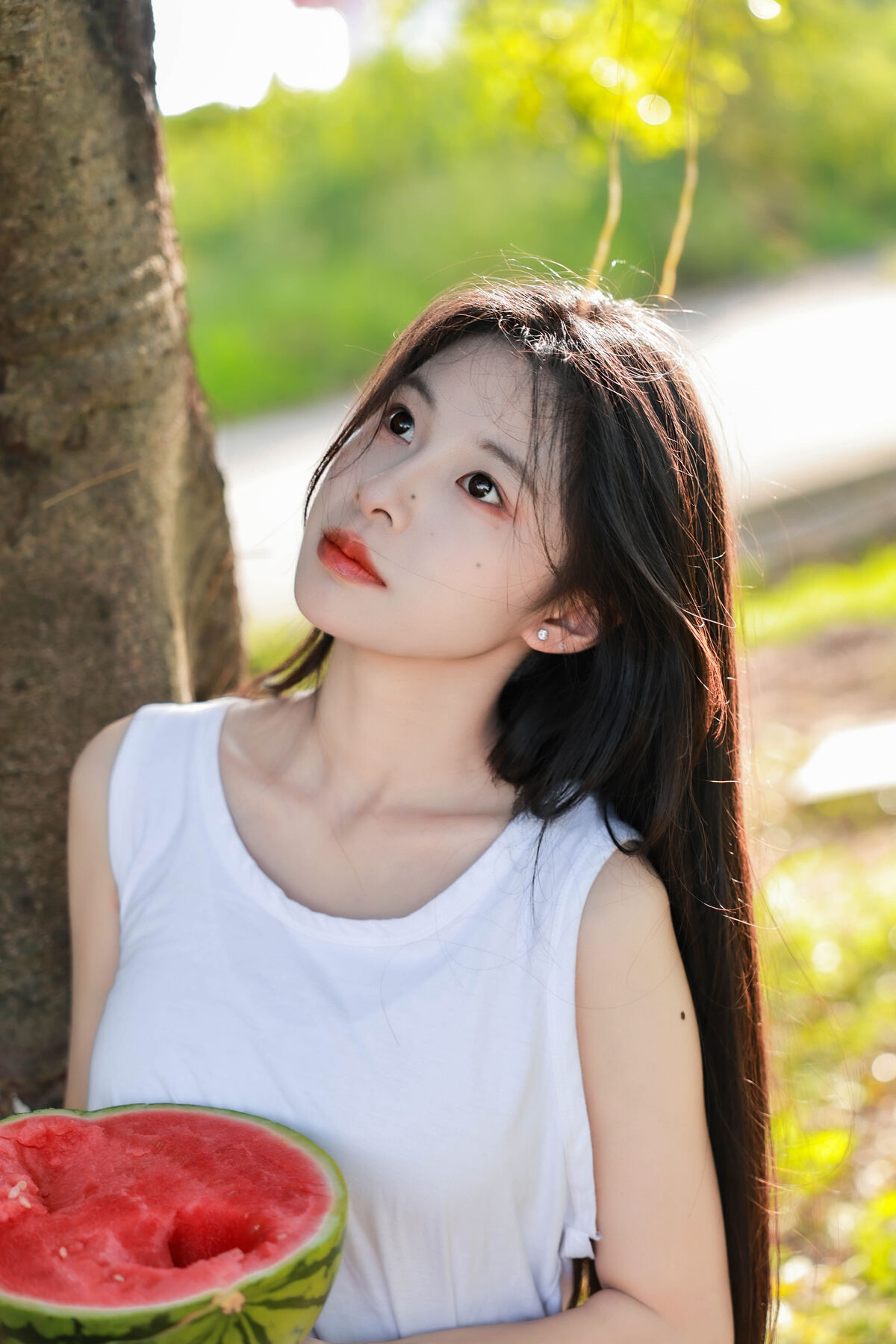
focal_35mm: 60
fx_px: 2240
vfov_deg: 33.4
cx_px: 448
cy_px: 672
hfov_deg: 22.6
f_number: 2.8
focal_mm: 61
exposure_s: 1/160
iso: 125
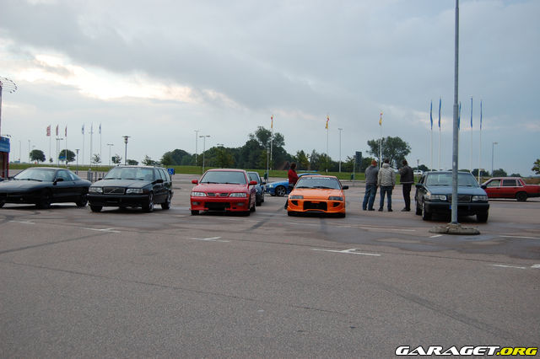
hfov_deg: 46.4
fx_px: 630
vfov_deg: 31.9
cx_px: 270
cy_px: 180
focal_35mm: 42
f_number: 5.6
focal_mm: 28
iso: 280
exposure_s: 1/125
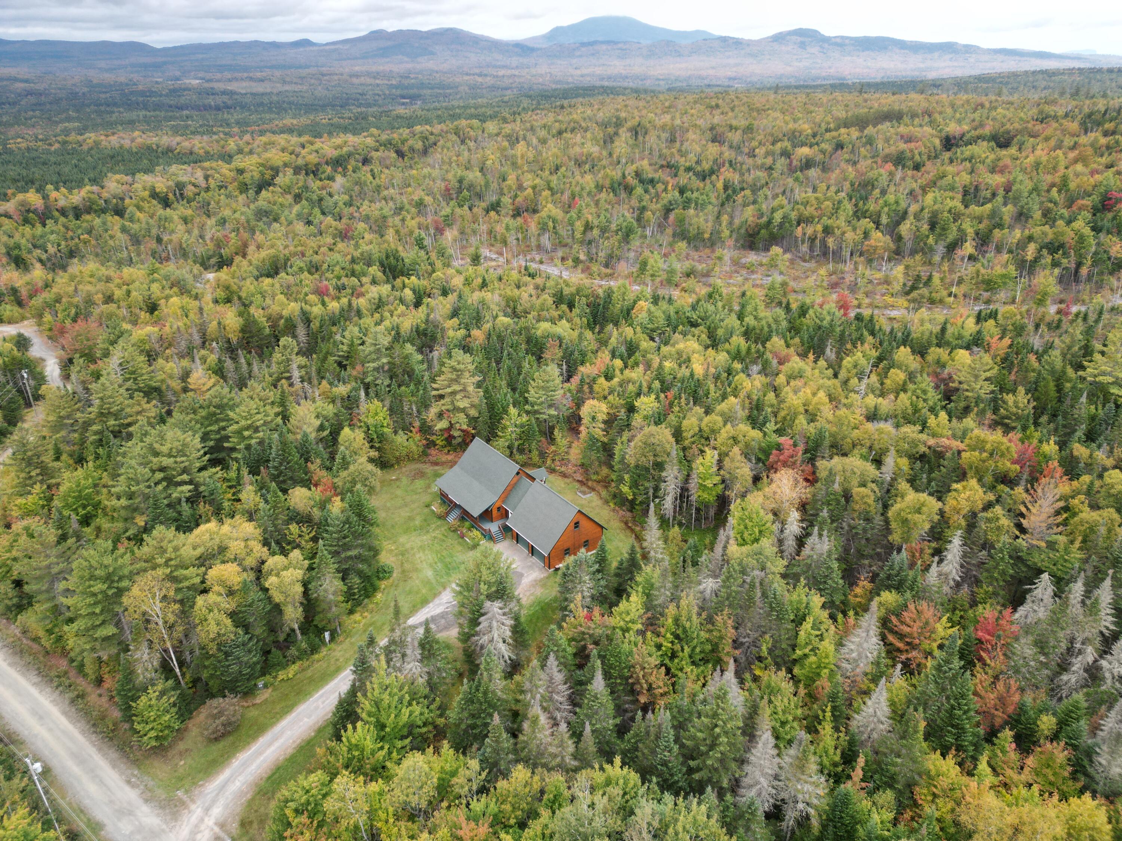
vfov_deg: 56.8
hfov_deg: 71.6
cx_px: 561
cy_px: 420
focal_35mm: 24
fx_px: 778
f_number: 1.7
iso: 200
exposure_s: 1/500
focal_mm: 6.72
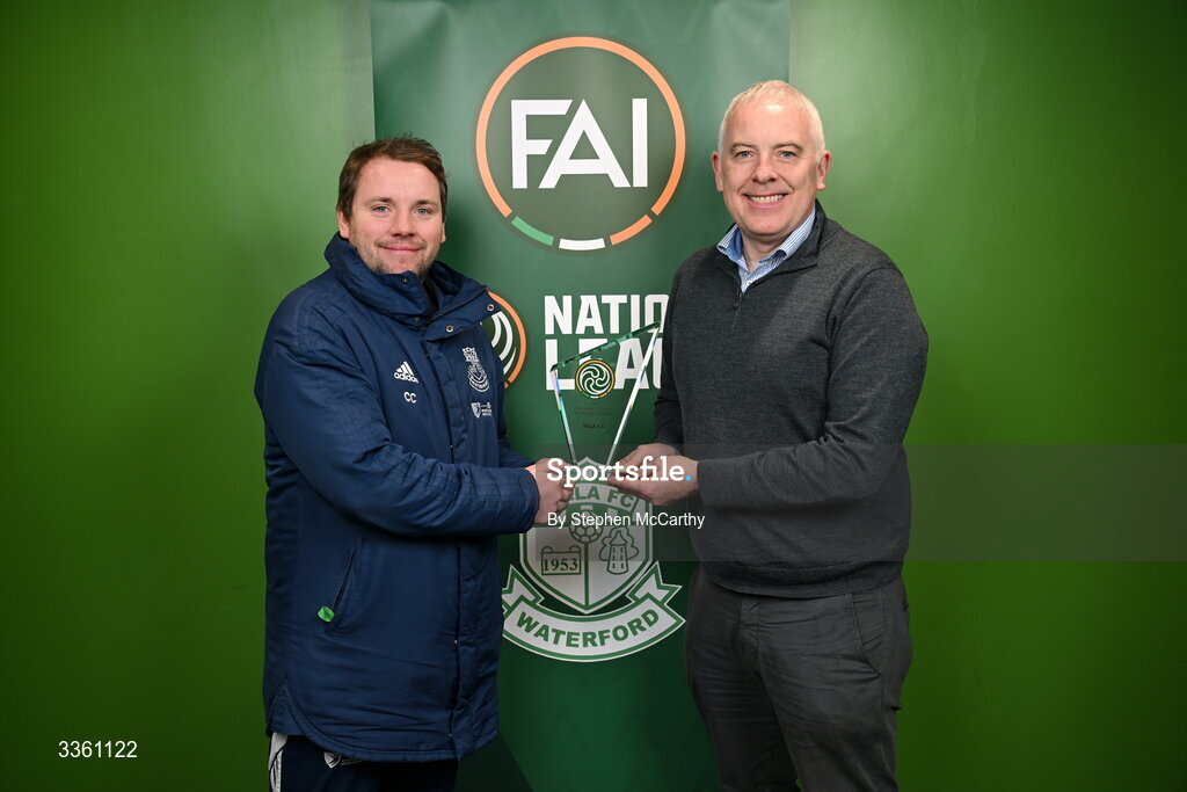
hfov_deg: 53.1
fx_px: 1187
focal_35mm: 36
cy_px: 396
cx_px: 594
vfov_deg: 36.9
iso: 320
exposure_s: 1/200
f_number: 4.5
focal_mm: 36
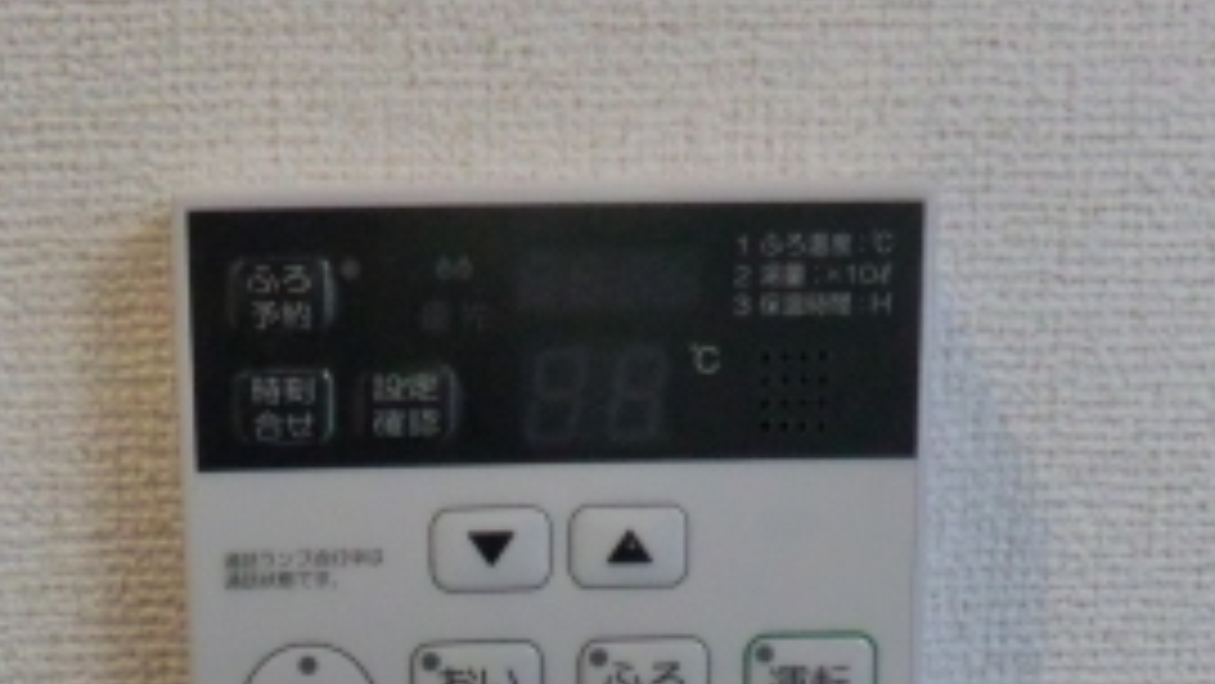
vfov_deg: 17.4
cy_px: 1048
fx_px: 1998
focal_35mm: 62
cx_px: 382
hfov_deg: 33.5
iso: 400
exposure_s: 1/60
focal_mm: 4.3
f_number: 3.2
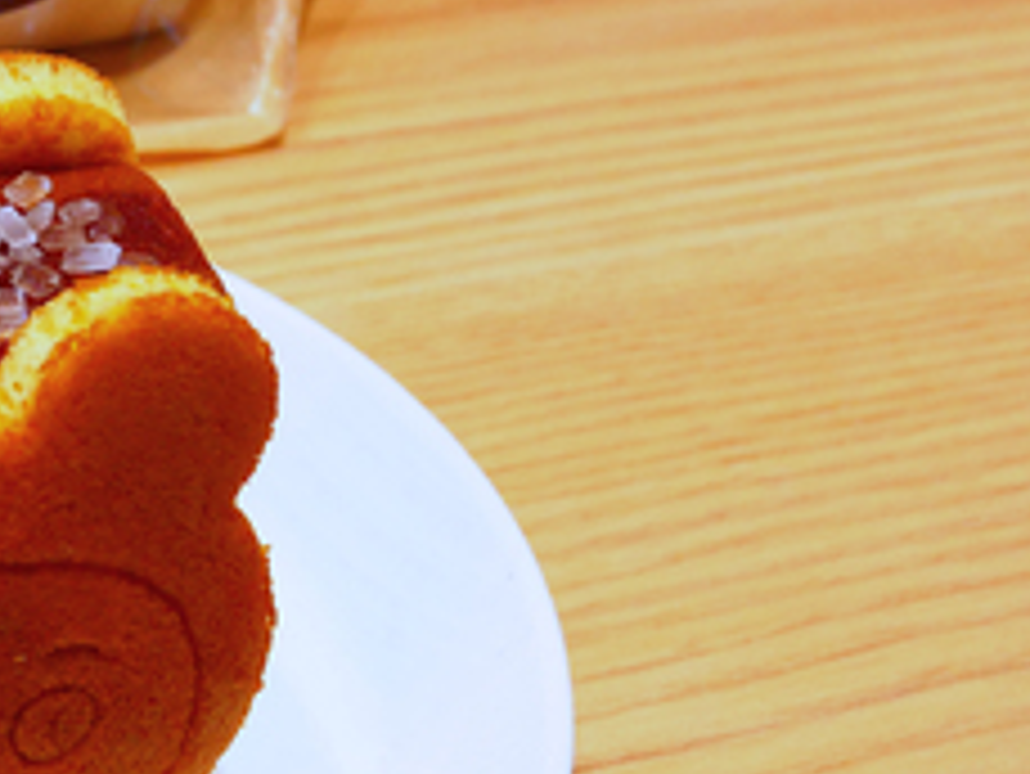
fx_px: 3215
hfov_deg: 17.4
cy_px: 220
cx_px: -202
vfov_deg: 13.7
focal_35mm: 108
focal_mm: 19
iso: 640
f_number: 5.6
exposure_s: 1/125
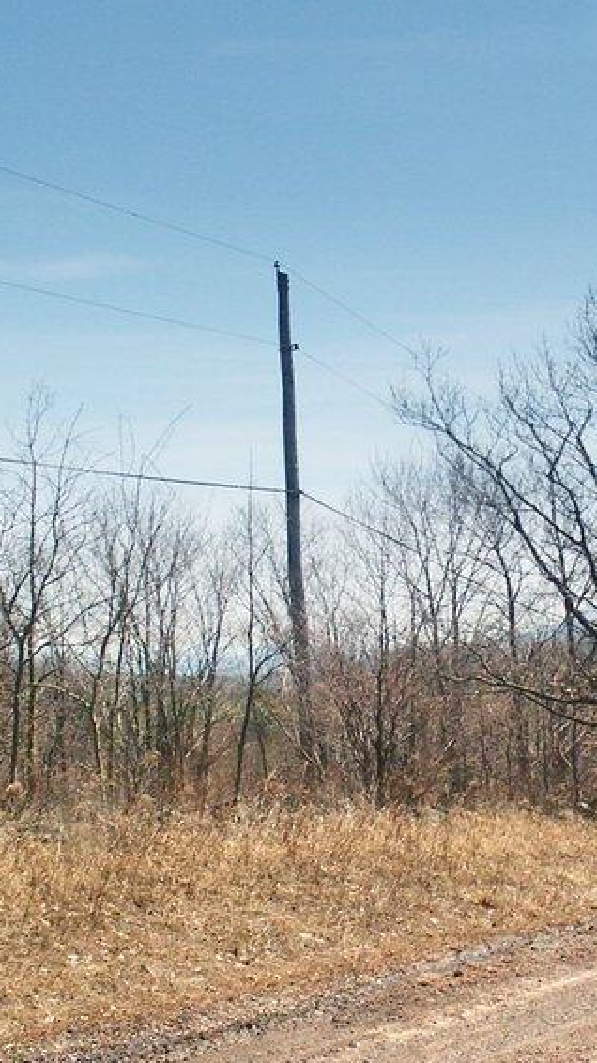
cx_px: 439
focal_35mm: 69
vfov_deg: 30.6
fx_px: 1944
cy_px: 473
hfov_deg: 17.4
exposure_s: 1/180
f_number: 6.7
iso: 64
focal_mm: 7.2
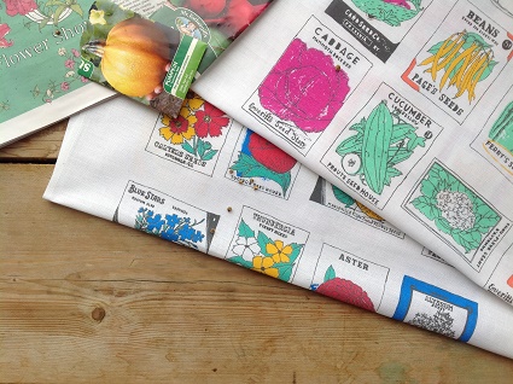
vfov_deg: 40.6
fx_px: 518
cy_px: 192
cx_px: 256
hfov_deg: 52.7
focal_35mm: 35
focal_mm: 4.28
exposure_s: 1/141
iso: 50
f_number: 2.4
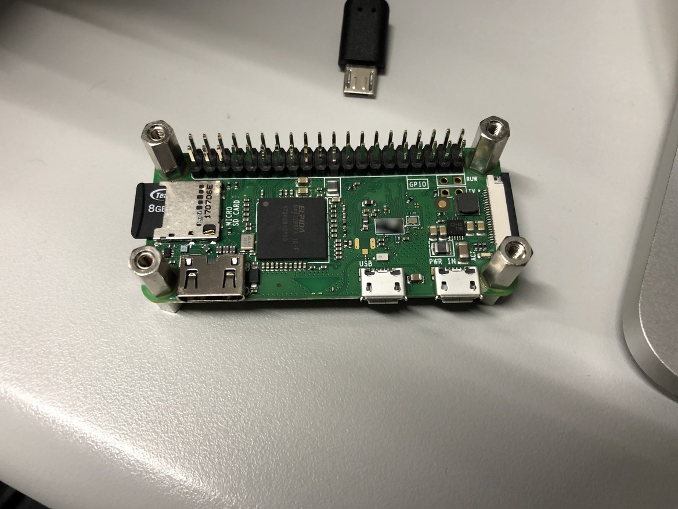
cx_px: 327
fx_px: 568
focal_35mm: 29
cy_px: 252
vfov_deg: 48.2
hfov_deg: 61.6
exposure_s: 1/15
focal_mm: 4
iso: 40
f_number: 1.8
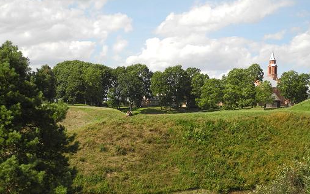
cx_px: 156
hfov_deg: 34.6
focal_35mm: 59
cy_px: 115
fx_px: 498
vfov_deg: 22.0
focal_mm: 11.8
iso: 100
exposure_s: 1/800
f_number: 3.5
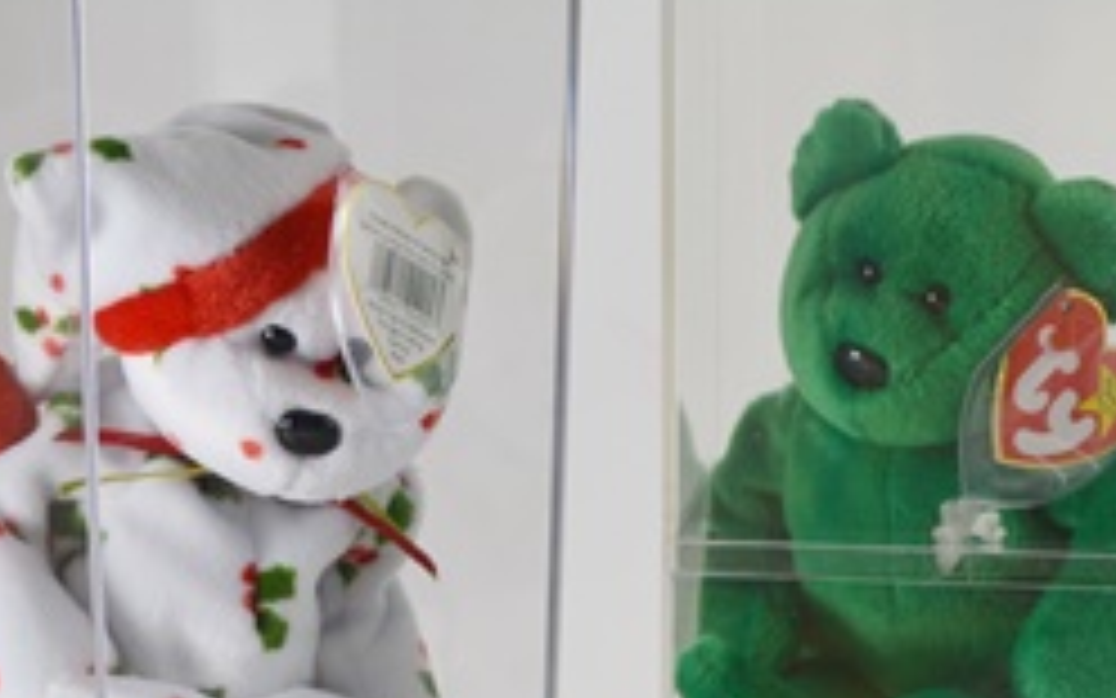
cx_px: 594
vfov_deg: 11.9
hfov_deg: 19.4
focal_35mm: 107
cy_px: 869
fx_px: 3261
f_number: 5.6
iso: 280
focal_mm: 29
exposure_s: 1/125
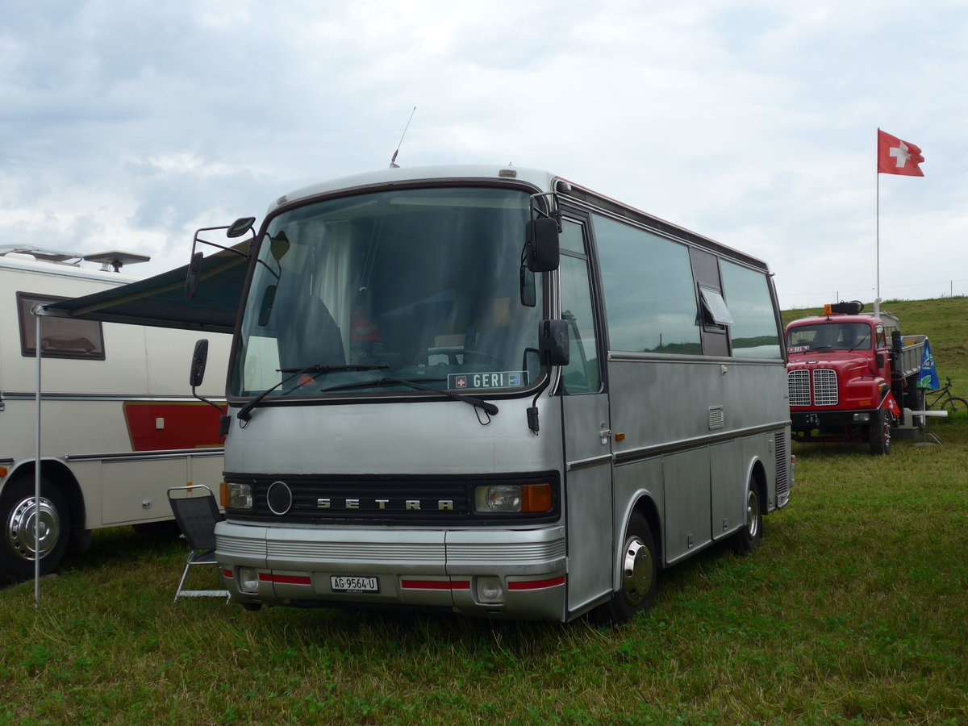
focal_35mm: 44
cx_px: 484
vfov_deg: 32.9
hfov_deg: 42.9
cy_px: 363
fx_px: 1230
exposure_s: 1/400
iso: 80
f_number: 2.8
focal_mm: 9
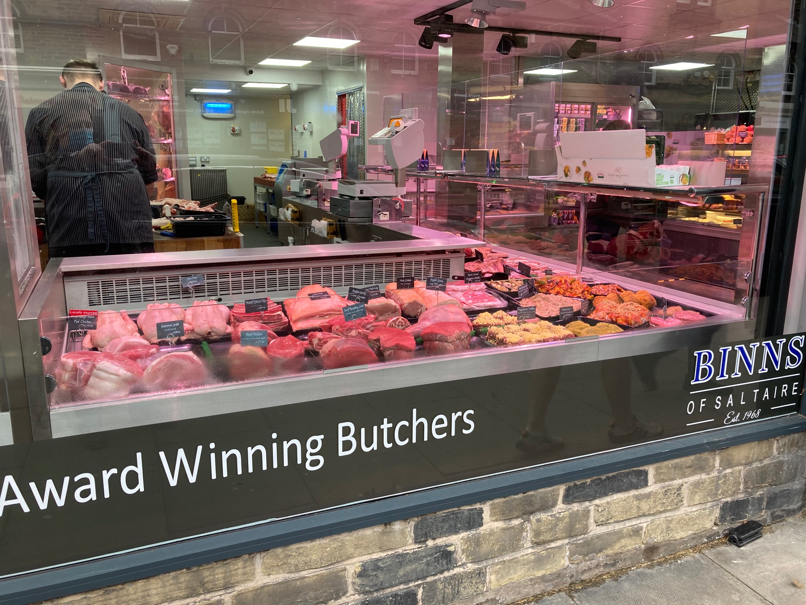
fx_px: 652
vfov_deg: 49.7
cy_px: 302
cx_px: 403
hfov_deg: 63.4
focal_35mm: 28
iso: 40
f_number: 1.8
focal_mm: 3.99
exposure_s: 1/50
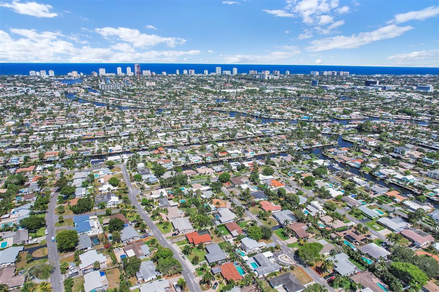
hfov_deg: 78.6
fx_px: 268
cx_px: 220
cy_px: 146
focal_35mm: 22
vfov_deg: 57.2
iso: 140
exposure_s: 1/3200
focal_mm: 8.38
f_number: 2.8
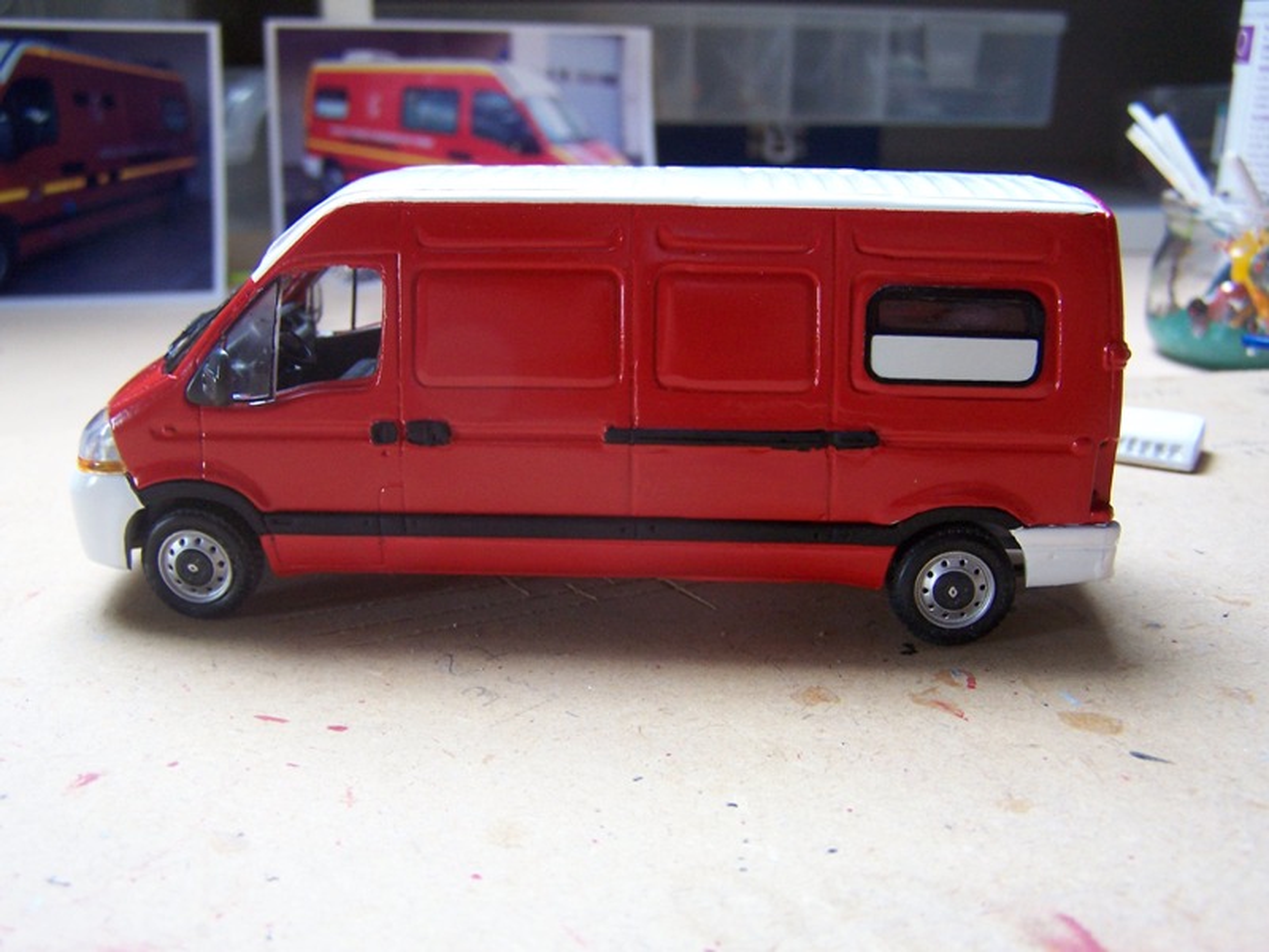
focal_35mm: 38
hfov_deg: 49.0
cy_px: 476
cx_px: 634
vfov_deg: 37.7
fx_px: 1393
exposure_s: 1/20
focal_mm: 6.3
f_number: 2.8
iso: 140
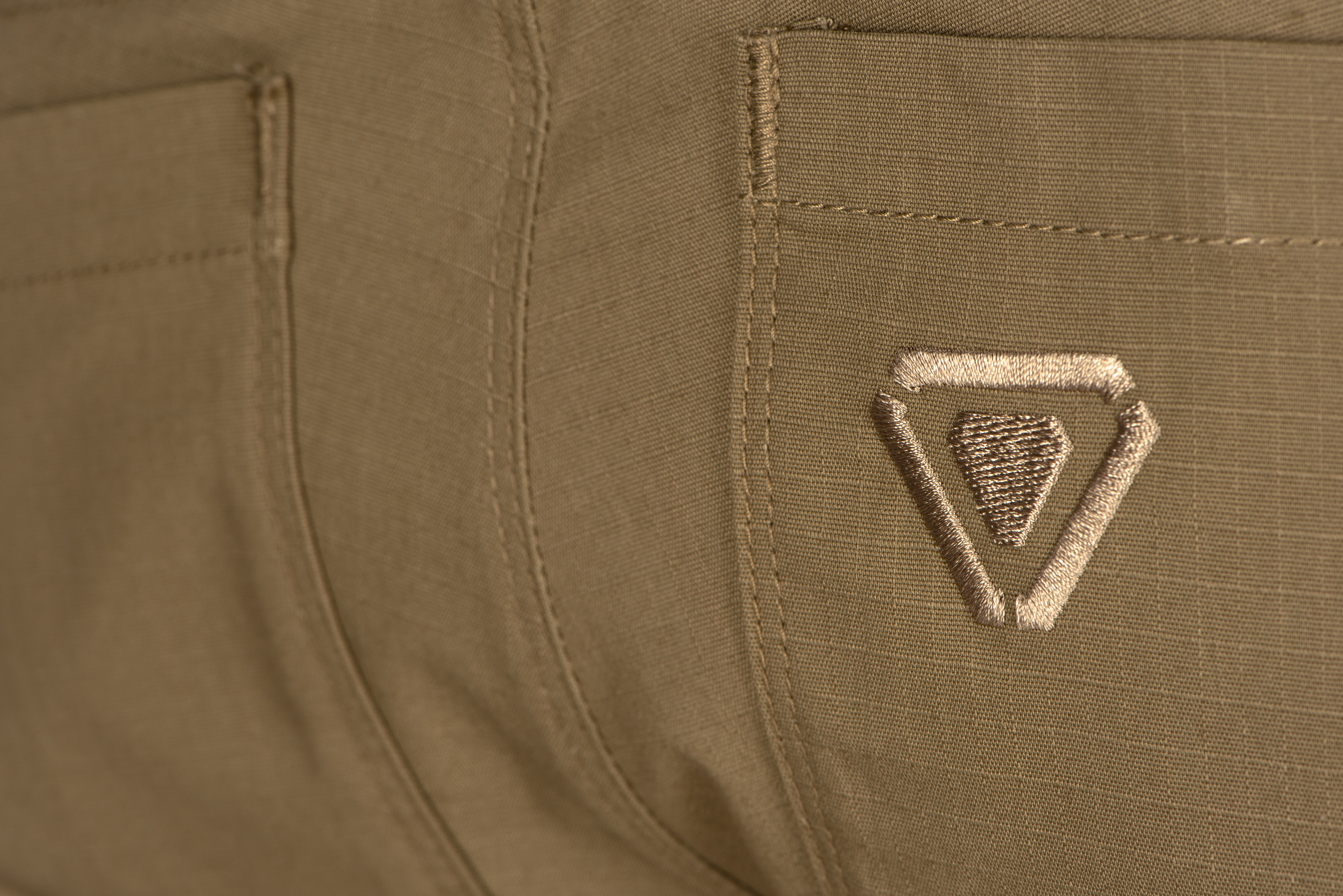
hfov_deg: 19.4
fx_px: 3918
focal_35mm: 105
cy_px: 448
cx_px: 672
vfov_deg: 13.1
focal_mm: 105
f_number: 16
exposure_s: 1/160
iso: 100
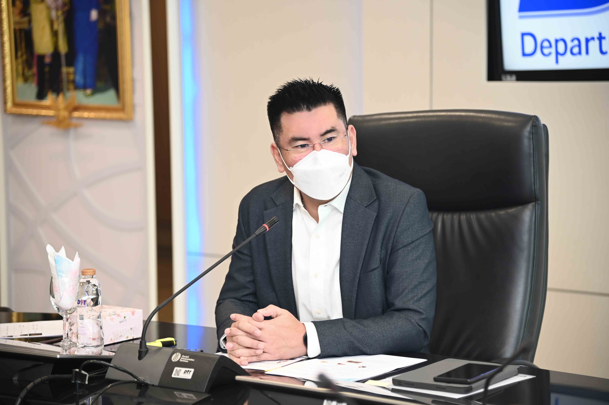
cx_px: 304
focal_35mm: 100
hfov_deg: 20.4
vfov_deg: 13.7
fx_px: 1691
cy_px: 202
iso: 1600
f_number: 4
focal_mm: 100
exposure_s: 1/200
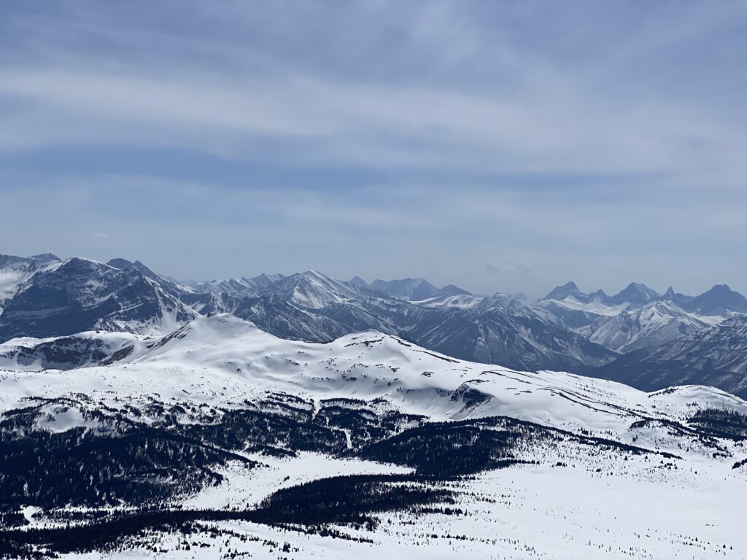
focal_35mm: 52
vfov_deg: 28.0
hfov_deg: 36.8
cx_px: 374
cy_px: 280
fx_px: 1122
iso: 20
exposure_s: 1/7937
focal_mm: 6
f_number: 2
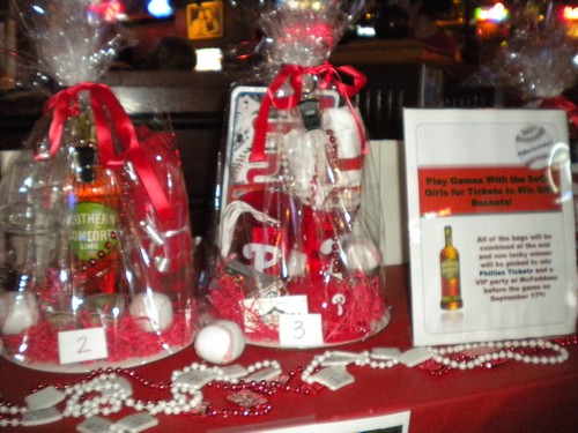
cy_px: 216
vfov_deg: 40.7
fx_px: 584
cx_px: 289
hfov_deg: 52.6
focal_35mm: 35
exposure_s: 1/30
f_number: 3.1
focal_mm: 6.3
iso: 800
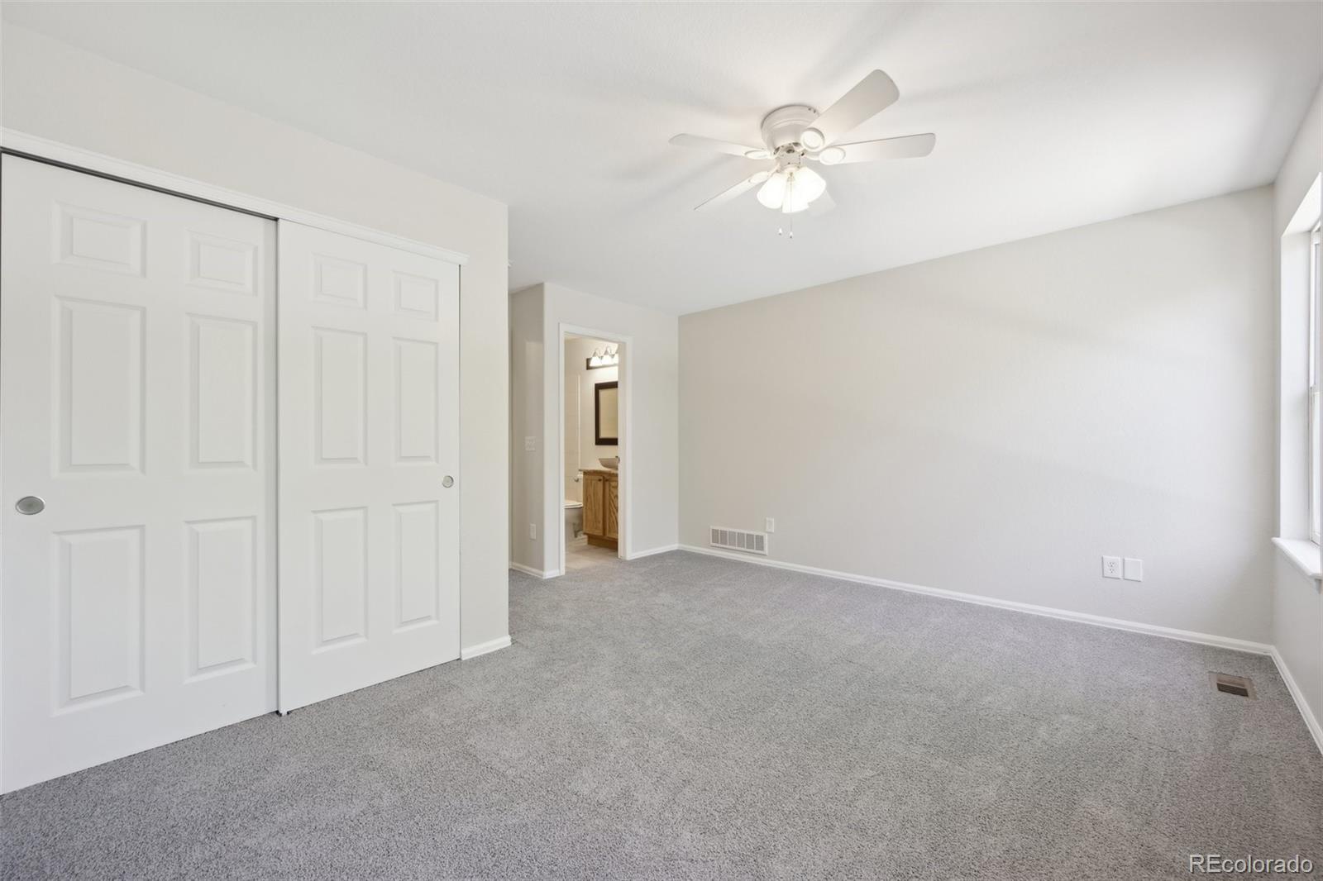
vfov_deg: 81.2
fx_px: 514
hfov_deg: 104.3
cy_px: 440
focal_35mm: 14
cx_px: 662
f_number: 8
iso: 320
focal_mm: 14
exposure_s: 1/15
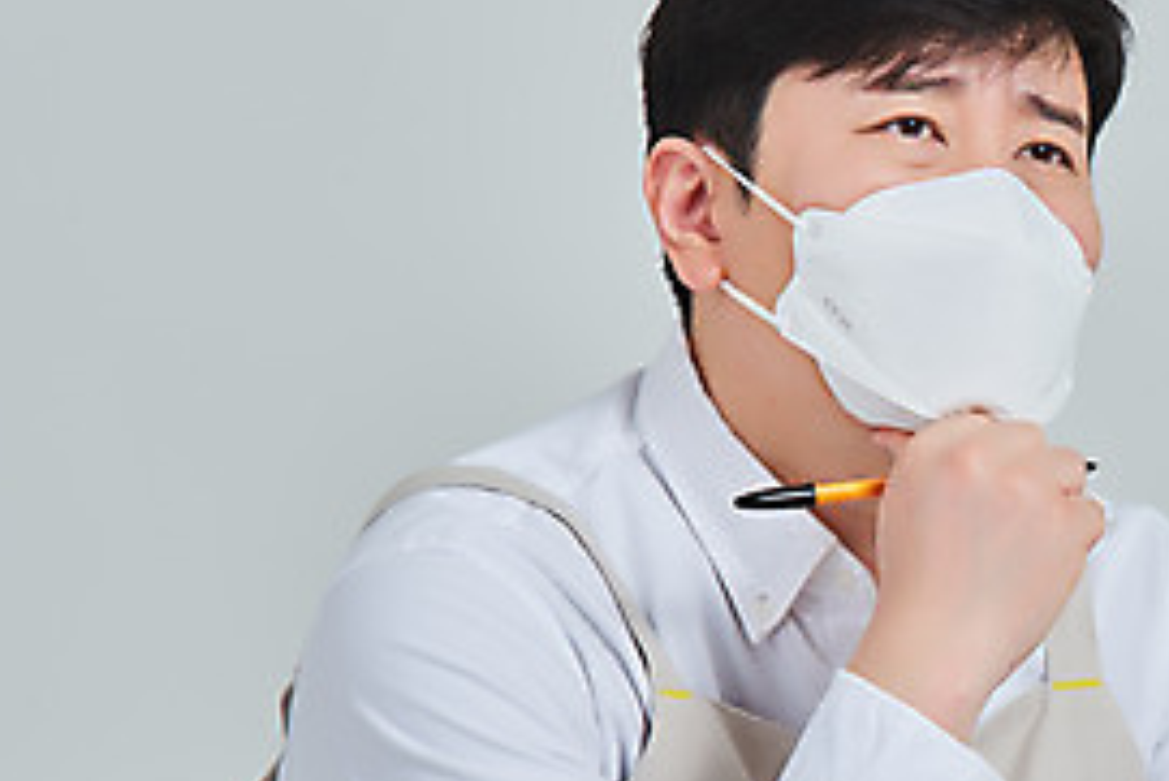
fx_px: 10754
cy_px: 535
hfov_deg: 6.2
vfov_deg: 4.2
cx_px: 1171
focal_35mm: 331
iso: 100
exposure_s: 1/125
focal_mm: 150
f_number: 14
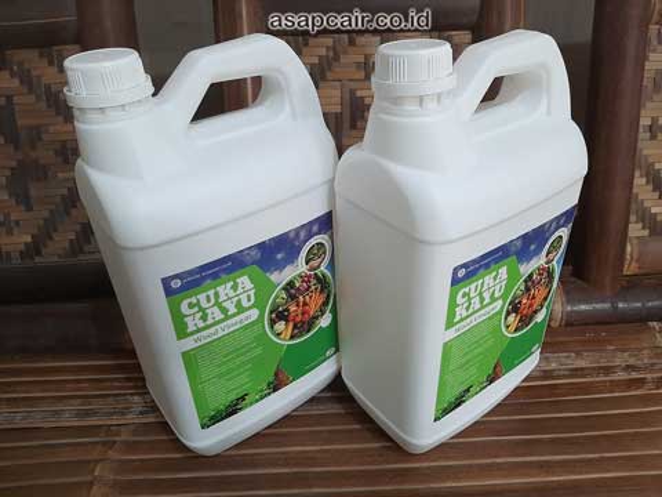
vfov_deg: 51.4
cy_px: 248
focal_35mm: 27
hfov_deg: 65.3
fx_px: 516
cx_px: 331
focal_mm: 3.93
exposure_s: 1/25
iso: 400
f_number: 1.7
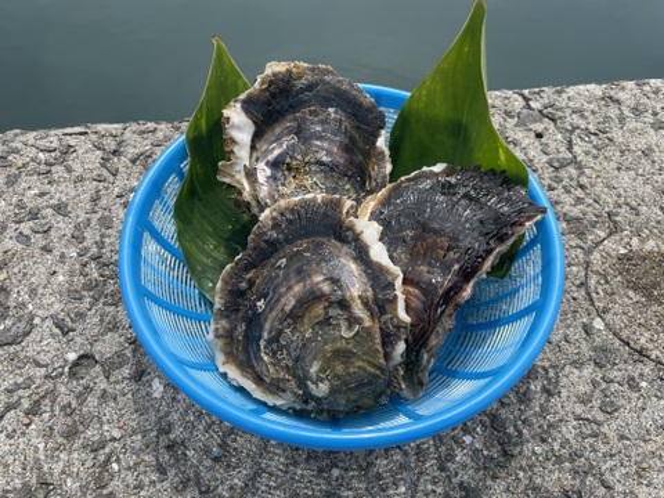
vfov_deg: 53.1
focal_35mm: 26
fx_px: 499
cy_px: 249
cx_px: 332
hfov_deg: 67.3
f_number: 1.6
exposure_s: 1/2564
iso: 32
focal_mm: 4.2
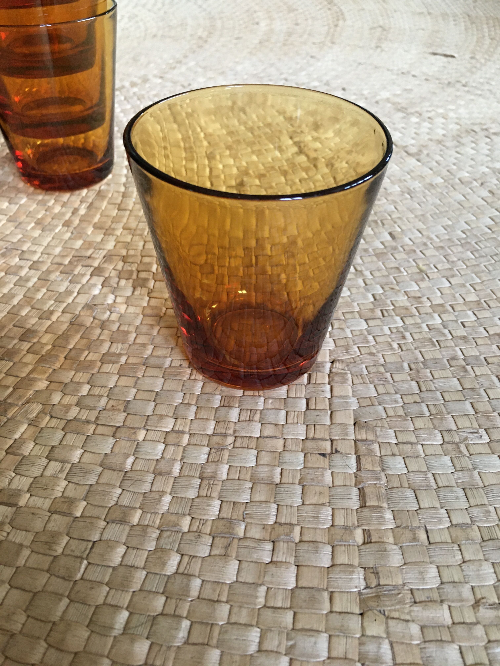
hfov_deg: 48.2
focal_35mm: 29
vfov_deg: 61.7
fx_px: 559
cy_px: 333
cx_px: 250
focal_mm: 4.15
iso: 160
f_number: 2.2
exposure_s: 1/33
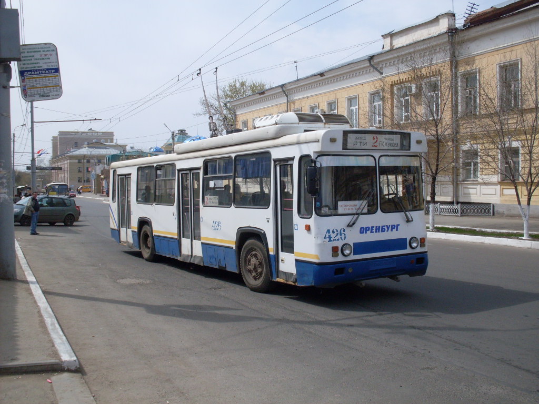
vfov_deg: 37.7
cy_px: 202
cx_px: 270
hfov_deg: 49.0
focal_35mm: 38
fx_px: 592
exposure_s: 1/250
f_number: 8.4
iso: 80
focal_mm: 6.3
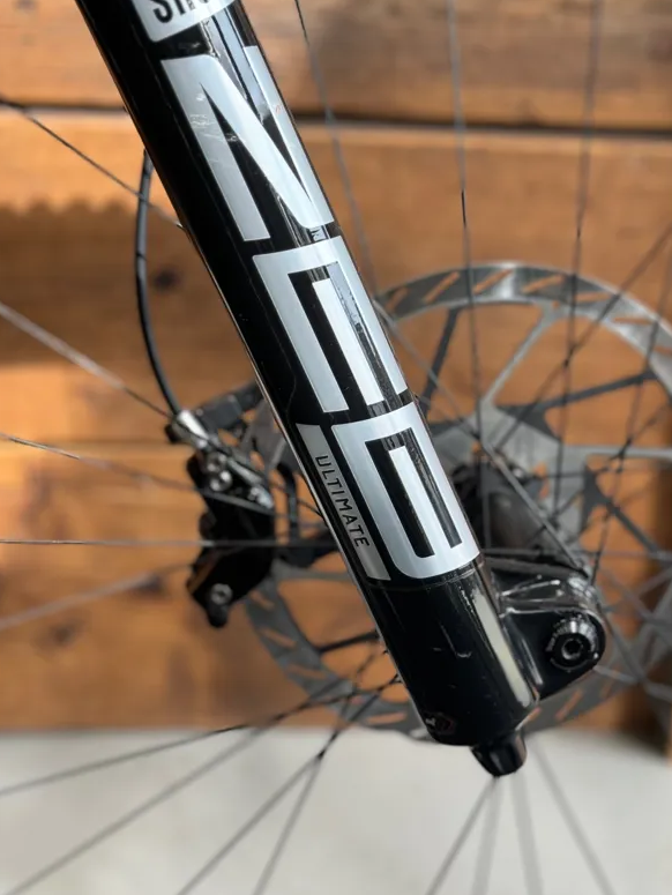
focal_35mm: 66
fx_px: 1707
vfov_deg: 29.3
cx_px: 366
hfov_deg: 22.3
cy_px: 360
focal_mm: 6.76
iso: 100
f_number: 1.78
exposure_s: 1/121
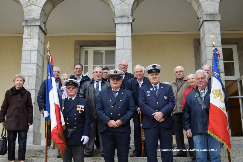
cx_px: 122
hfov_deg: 43.6
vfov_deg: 29.9
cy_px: 81
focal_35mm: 45
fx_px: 304
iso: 400
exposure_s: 1/160
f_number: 6.3
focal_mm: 30
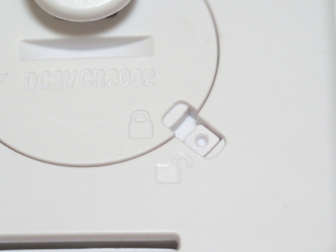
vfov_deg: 11.2
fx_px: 1281
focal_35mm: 132
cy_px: 137
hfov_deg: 14.9
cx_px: 181
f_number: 5
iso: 1600
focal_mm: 60
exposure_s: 1/125
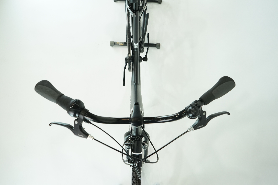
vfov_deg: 46.4
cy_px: 92
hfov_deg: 65.5
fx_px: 216
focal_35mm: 28
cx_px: 139
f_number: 5.6
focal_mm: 28
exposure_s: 1/200
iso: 1600
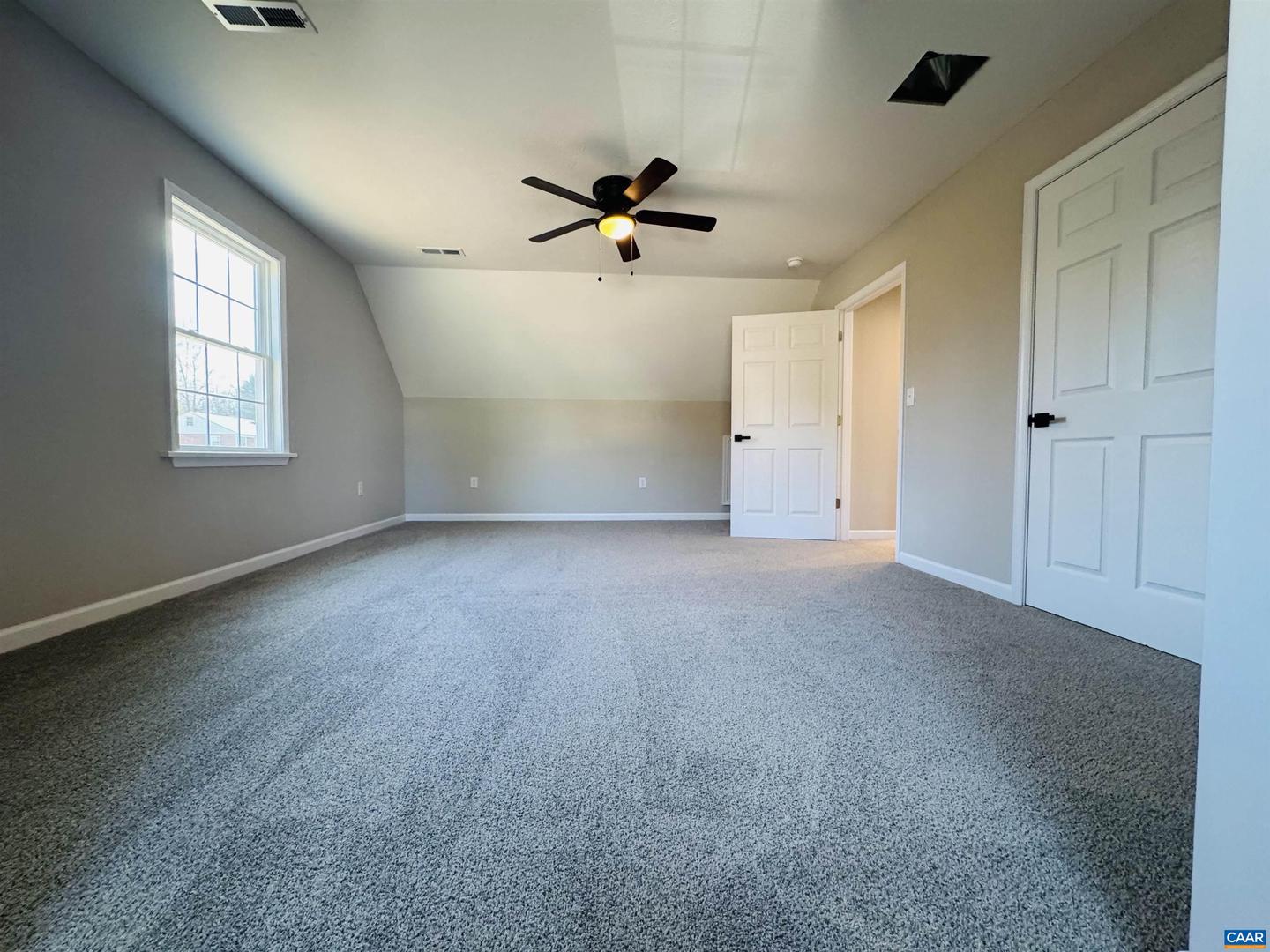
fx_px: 514
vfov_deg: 85.7
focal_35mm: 14
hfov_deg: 102.1
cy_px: 476
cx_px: 635
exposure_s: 1/60
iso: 250
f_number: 2.2
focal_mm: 2.22
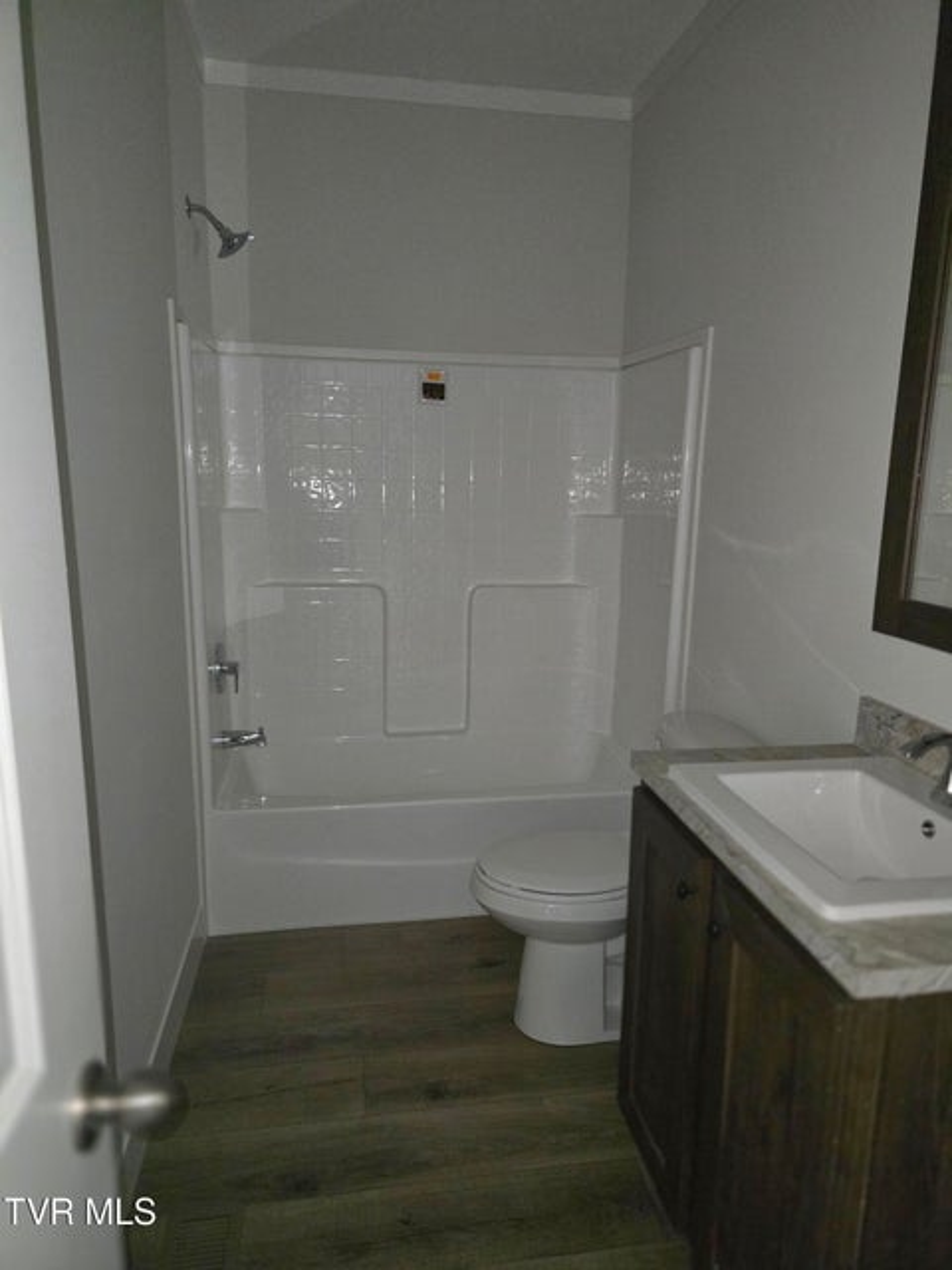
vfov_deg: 73.9
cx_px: 476
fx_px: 843
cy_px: 635
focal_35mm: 23
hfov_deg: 58.9
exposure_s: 1/60.2
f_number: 1.7
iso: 1600
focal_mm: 6.3
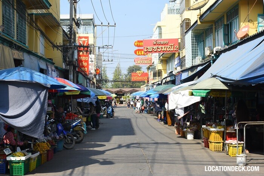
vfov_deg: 21.6
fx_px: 462
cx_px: 132
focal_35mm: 63
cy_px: 88
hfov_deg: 31.9
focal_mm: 42
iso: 250
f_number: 7.1
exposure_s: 1/640
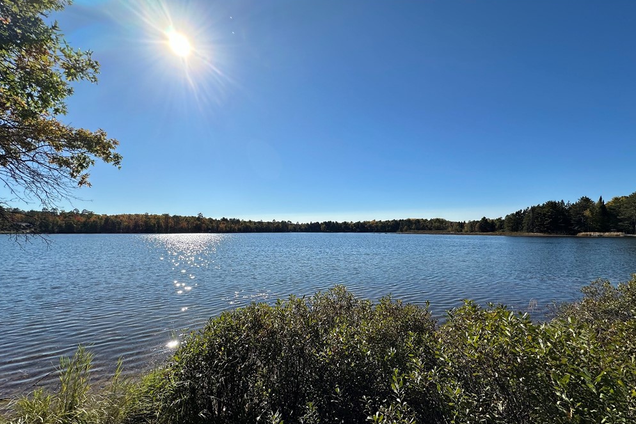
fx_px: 265
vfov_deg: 77.0
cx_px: 322
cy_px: 240
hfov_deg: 100.4
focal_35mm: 15
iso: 50
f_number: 2.2
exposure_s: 1/3610
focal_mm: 2.22
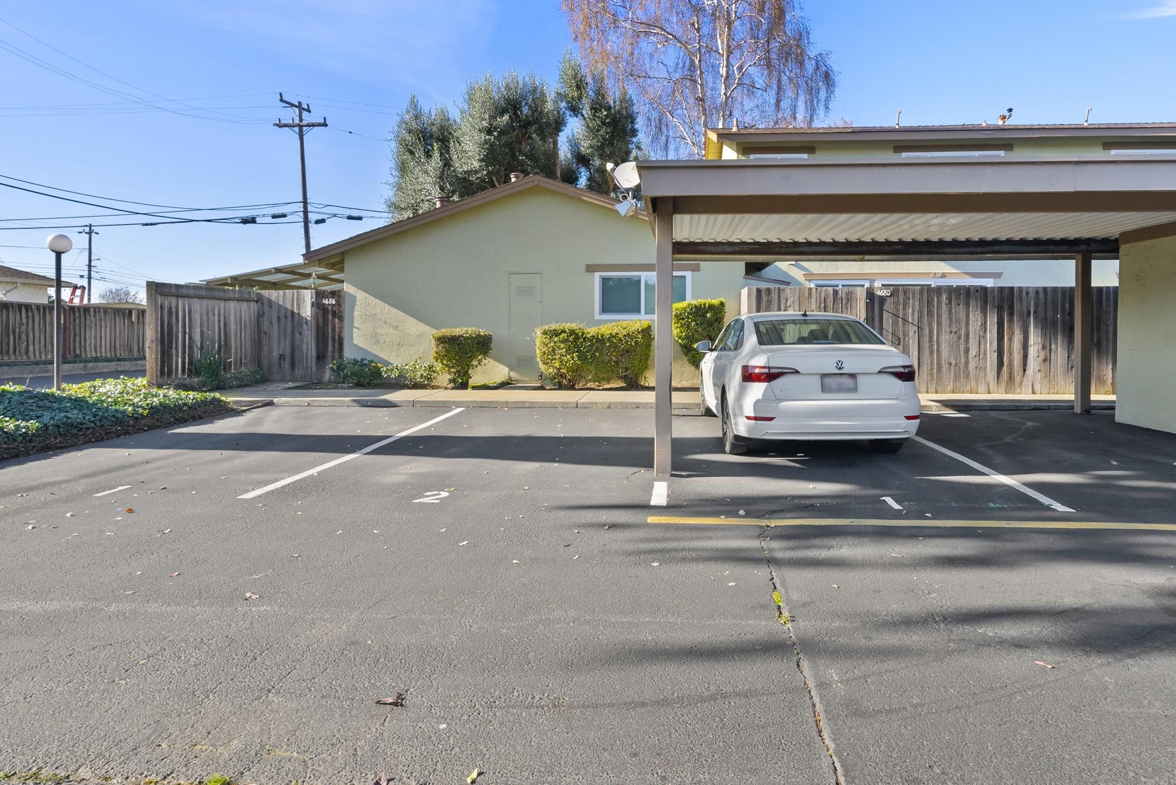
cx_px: 655
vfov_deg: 64.3
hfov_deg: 86.5
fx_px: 621
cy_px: 334
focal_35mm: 19
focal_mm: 15
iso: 400
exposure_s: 1/80
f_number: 9
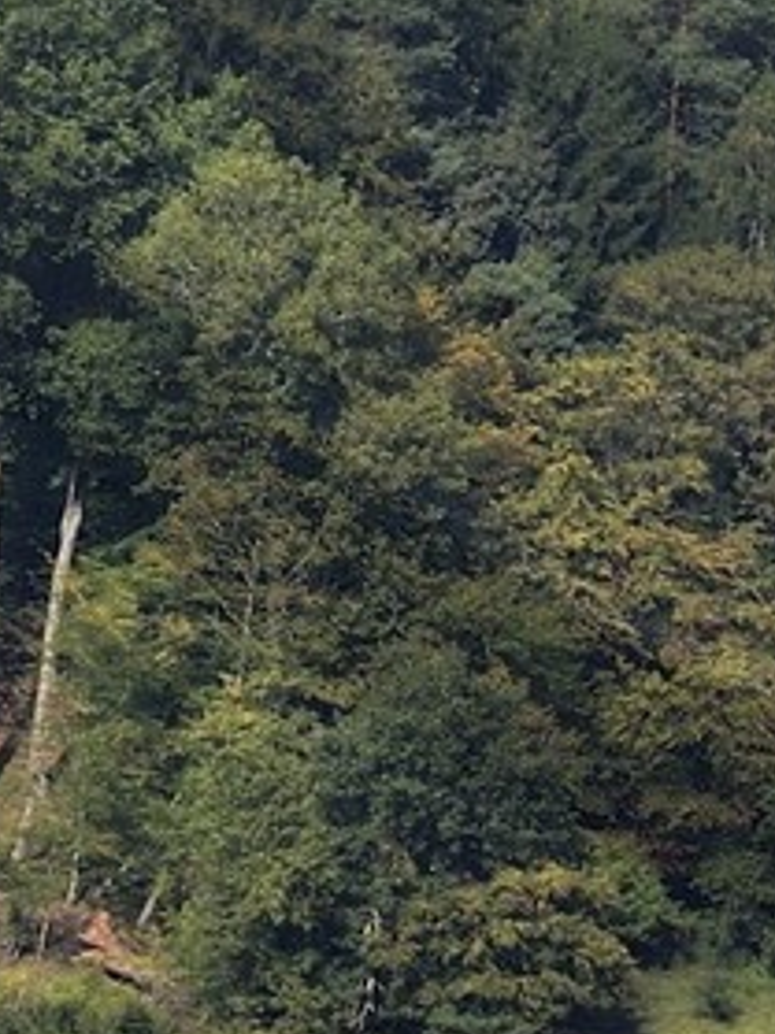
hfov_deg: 0.9
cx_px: 1309
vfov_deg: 1.2
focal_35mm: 1654
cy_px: -739
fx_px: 49412
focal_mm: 200
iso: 250
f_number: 9
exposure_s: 1/400
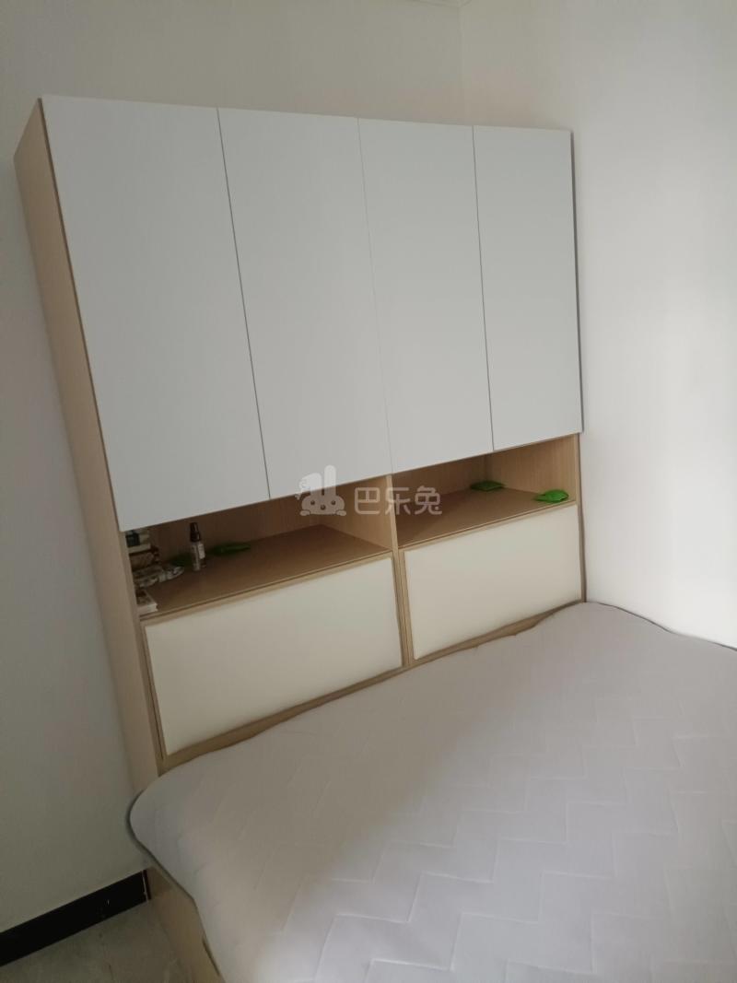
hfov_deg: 54.9
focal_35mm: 25
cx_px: 368
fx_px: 710
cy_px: 492
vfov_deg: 69.4
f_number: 1.89
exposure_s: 1/33.3
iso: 3289
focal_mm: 4.71
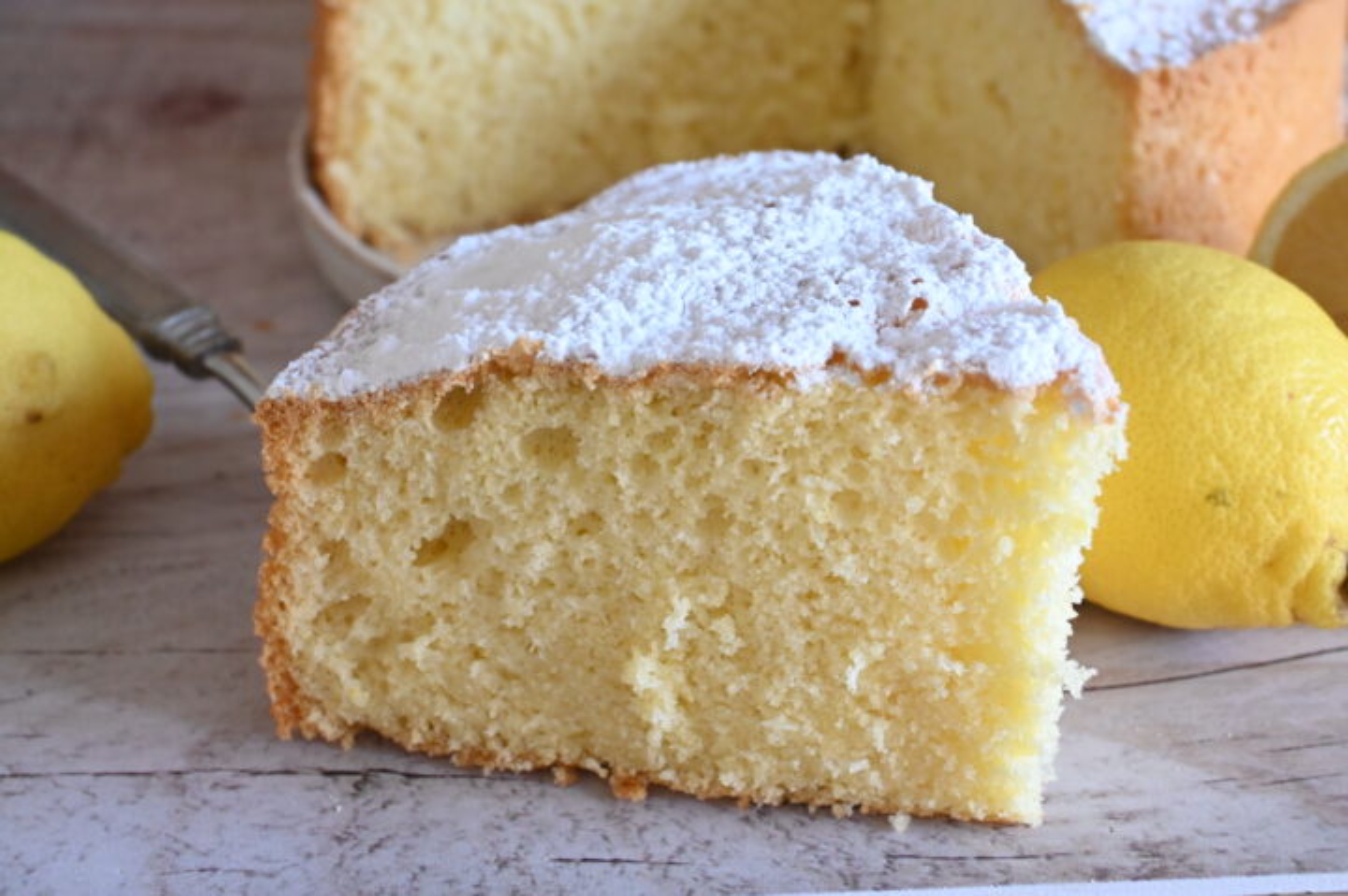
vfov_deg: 25.0
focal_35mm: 54
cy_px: 448
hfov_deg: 36.9
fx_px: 2021
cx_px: 674
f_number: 7.1
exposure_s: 1/60
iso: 1600
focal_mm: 36
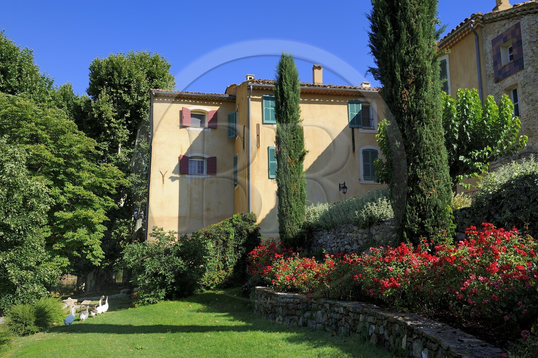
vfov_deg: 41.0
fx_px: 478
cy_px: 179
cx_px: 269
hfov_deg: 58.8
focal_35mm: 32
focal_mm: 32
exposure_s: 1/250
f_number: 10
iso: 200
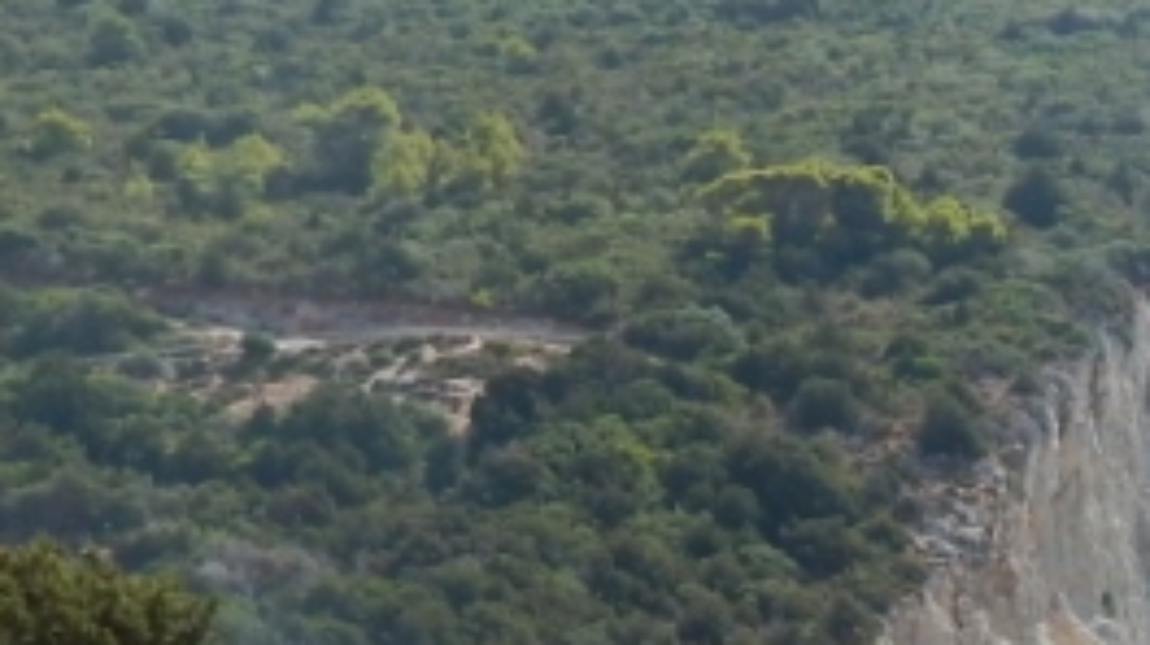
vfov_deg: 12.3
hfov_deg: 21.2
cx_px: 1411
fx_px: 2834
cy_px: 1011
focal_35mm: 93
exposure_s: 1/400
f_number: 6
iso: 125
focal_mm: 4
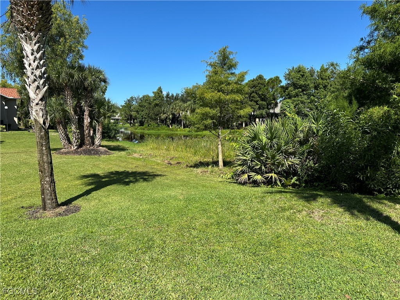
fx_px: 277
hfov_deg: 71.6
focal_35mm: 24
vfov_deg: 56.8
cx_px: 200
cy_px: 150
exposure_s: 1/3717
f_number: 1.78
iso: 80
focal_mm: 6.86
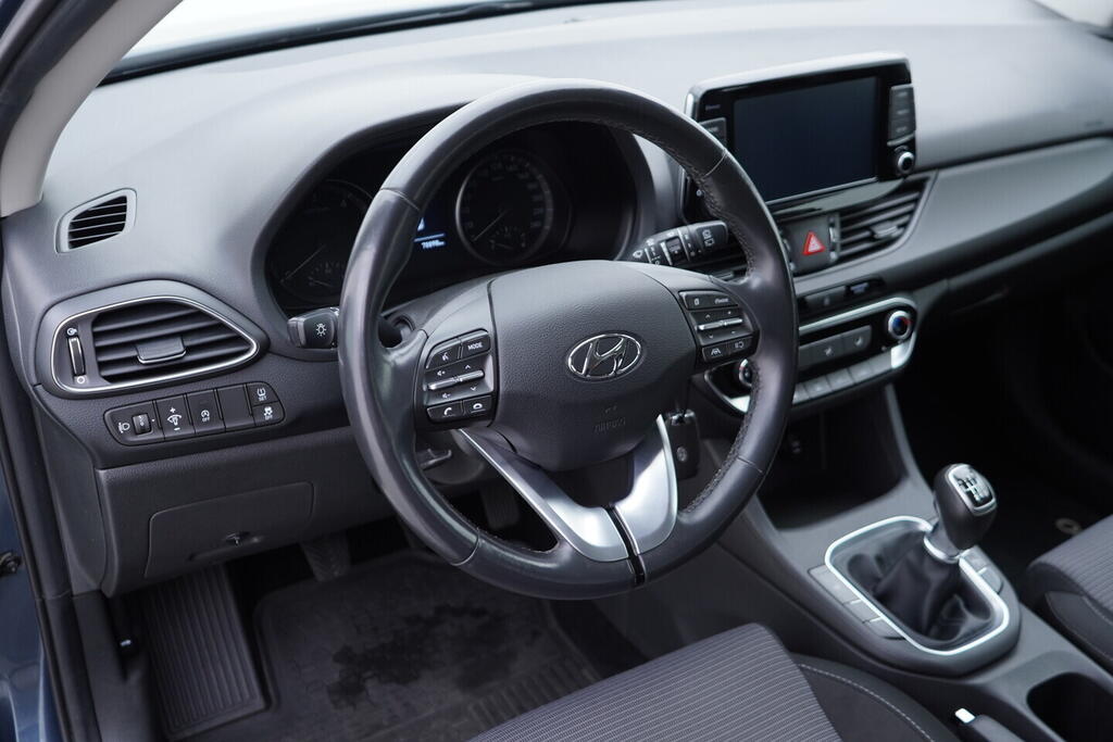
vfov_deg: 36.9
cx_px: 556
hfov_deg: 53.1
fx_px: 1113
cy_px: 371
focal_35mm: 36
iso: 200
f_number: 2.8
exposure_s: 1/40
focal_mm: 24
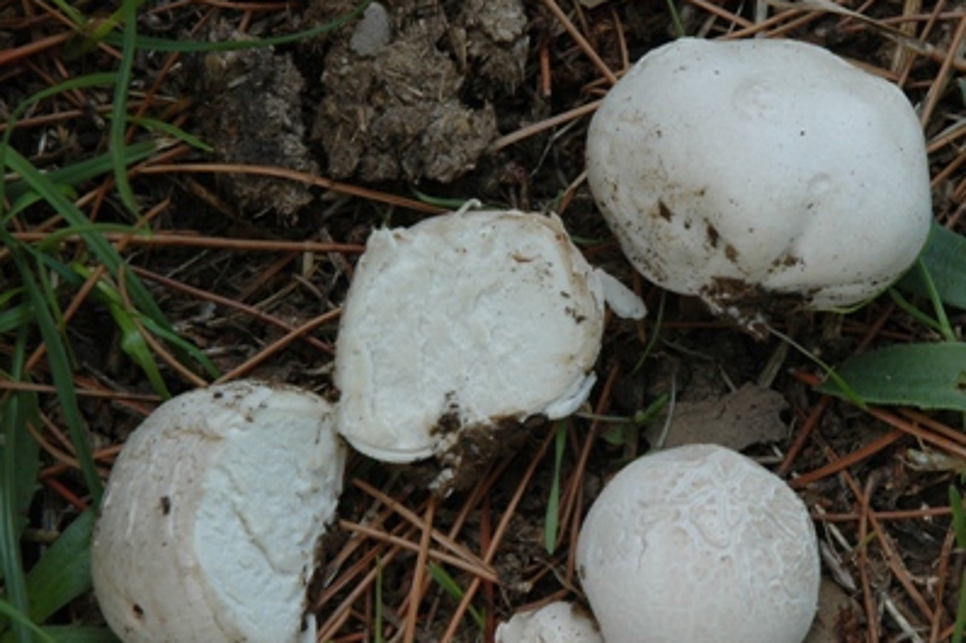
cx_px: 631
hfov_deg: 12.2
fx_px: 4533
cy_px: 345
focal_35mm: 169
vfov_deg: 8.1
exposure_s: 1/20
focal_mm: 70
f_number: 18
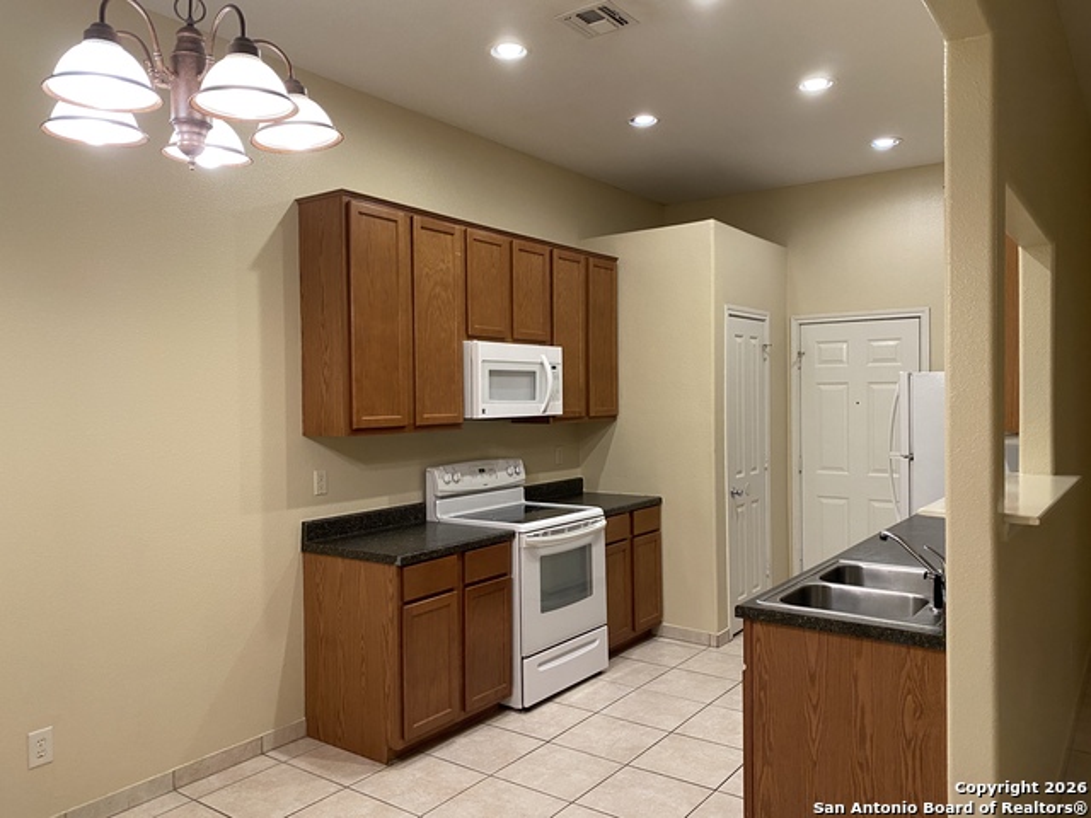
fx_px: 819
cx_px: 546
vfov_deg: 53.1
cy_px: 409
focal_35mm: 26
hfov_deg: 67.3
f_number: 1.8
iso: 160
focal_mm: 4.25
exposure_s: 1/60
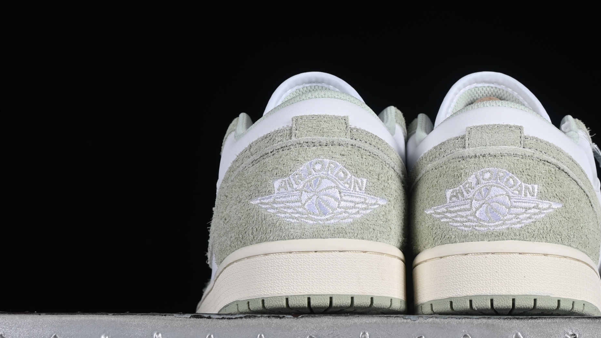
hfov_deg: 18.1
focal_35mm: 118
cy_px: 130
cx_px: 424
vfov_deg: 10.3
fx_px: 1881
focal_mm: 50
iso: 160
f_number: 8
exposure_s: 1/80
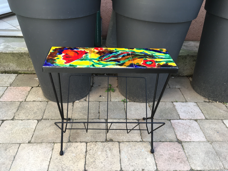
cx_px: 114
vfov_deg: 48.2
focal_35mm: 29
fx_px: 191
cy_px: 86
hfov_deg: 61.7
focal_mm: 4.15
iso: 32
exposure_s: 1/100
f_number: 2.2
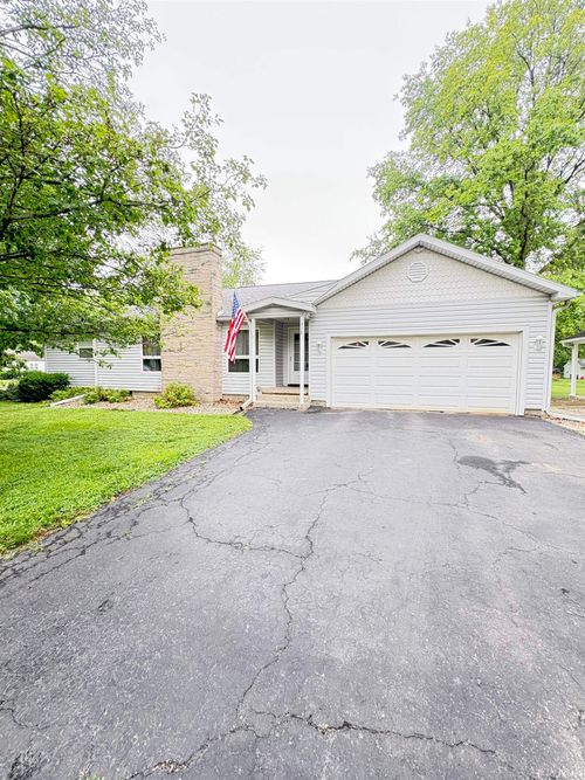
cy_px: 390
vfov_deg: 102.1
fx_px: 316
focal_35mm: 14
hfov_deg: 85.7
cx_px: 292
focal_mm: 2.22
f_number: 2.2
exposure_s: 1/75
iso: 200
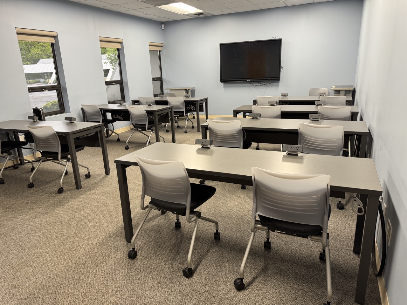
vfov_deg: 56.8
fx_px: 282
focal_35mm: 24
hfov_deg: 71.6
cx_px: 204
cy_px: 152
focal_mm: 6.76
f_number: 1.78
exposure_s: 1/60
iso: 160
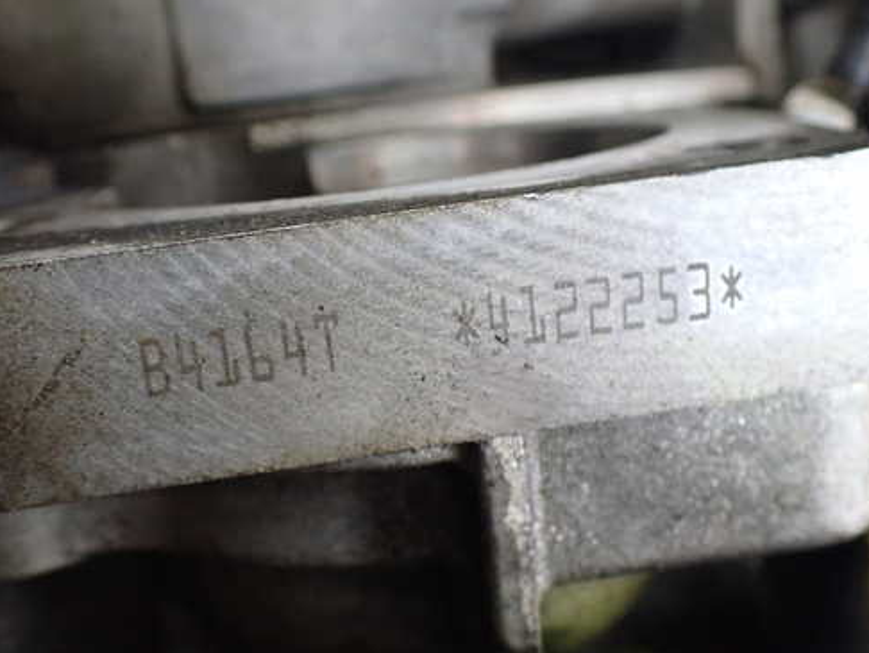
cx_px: 388
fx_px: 929
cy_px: 302
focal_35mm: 37
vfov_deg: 38.7
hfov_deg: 50.0
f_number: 2.3
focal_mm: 5.4
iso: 800
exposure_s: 1/50
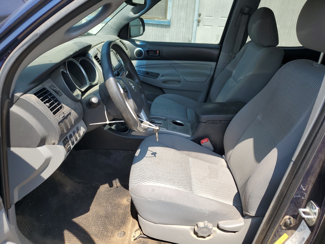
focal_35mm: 26
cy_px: 122
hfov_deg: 67.3
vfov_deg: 53.1
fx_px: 244
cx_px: 162
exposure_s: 1/1111
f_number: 1.5
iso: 50
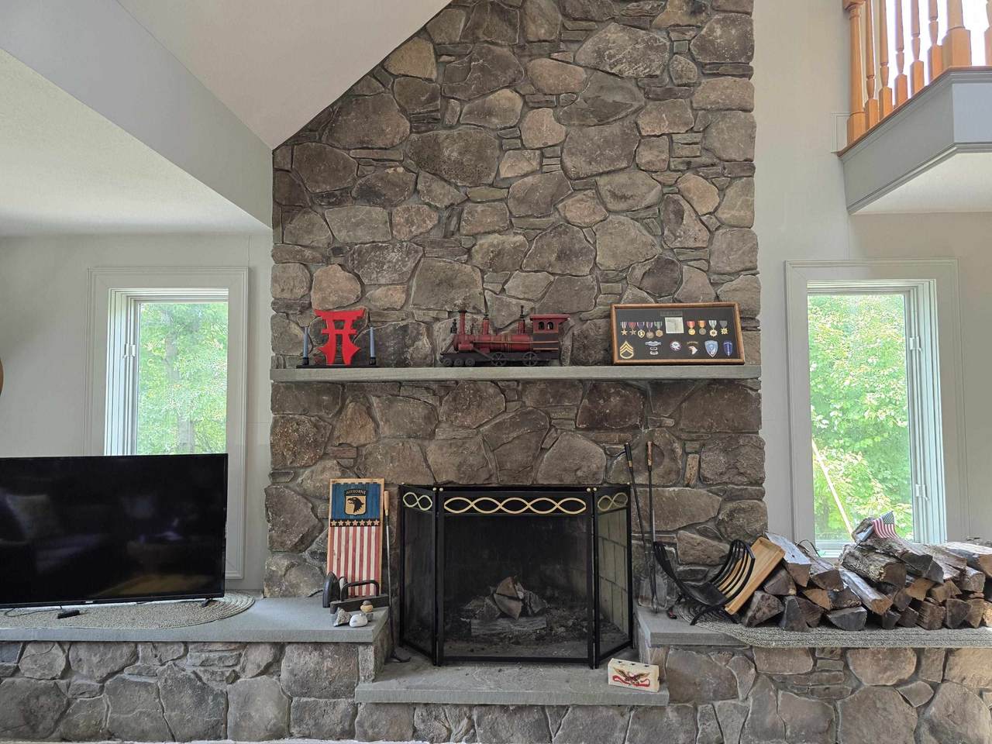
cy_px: 372
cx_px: 496
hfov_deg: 73.9
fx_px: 659
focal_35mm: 23
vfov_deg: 58.9
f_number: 1.7
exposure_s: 1/180
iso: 160
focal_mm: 6.3
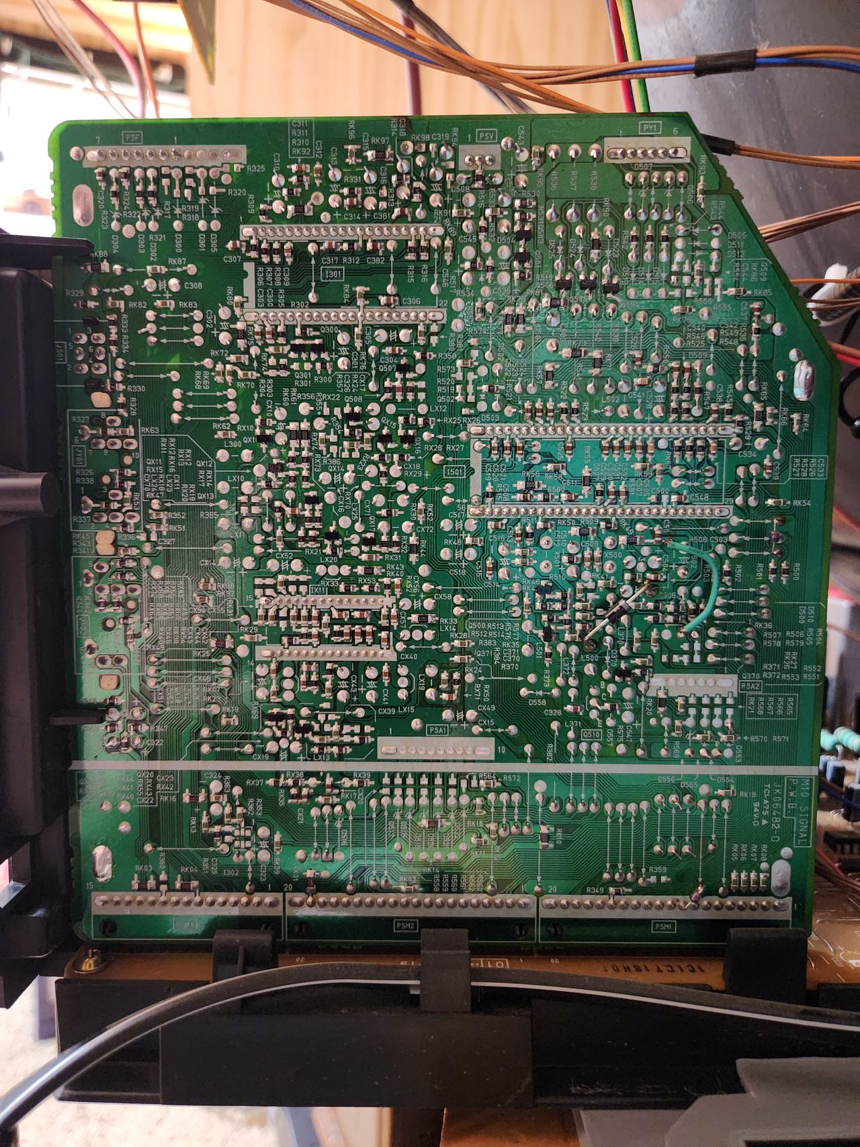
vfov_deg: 73.9
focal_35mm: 23
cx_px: 430
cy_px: 574
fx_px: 762
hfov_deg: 58.9
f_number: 1.8
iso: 1250
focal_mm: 5.4
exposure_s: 1/24
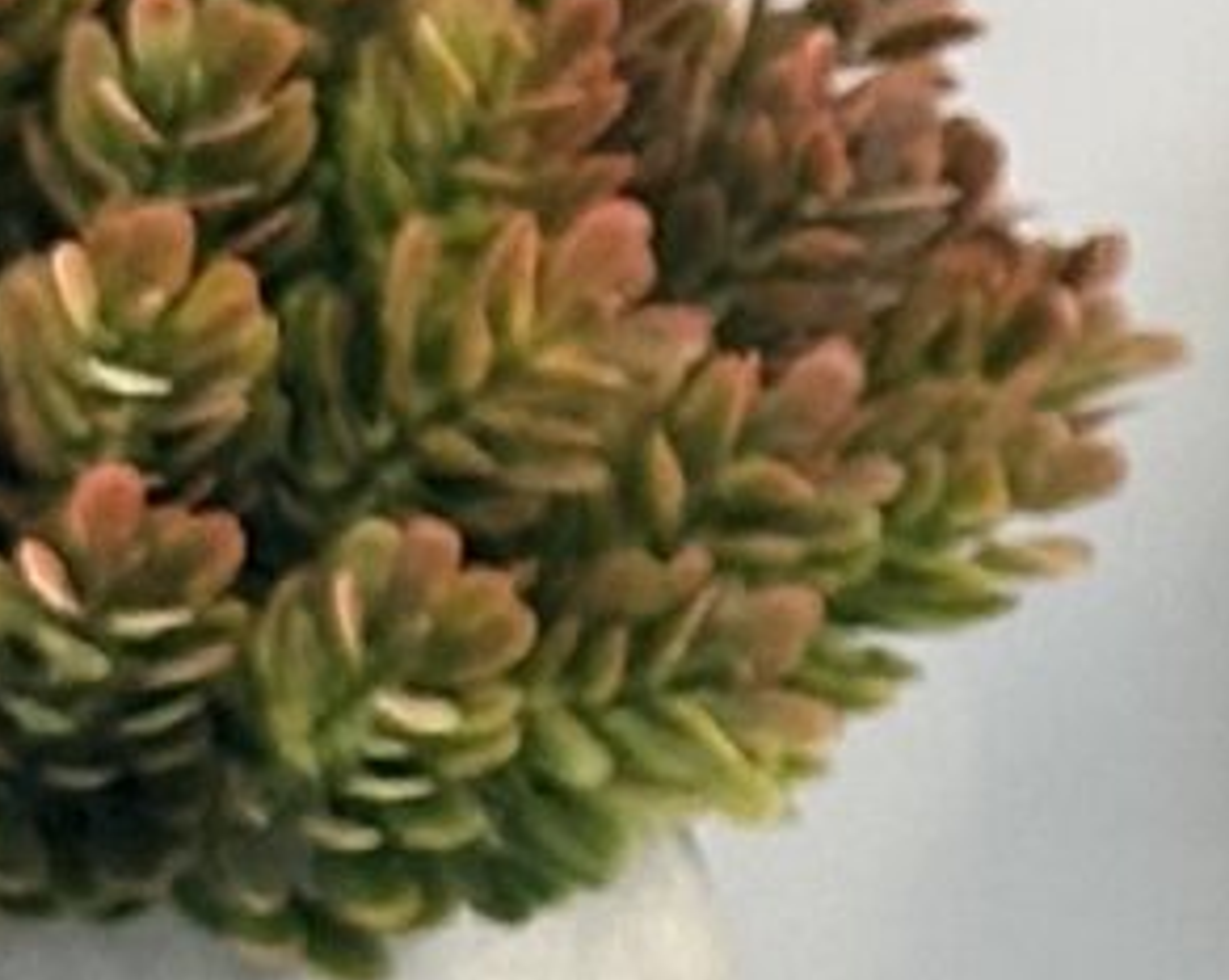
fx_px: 14935
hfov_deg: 4.5
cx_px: 3809
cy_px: 1220
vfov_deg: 3.8
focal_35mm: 411
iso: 200
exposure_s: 1/50
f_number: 1.78
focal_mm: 6.86
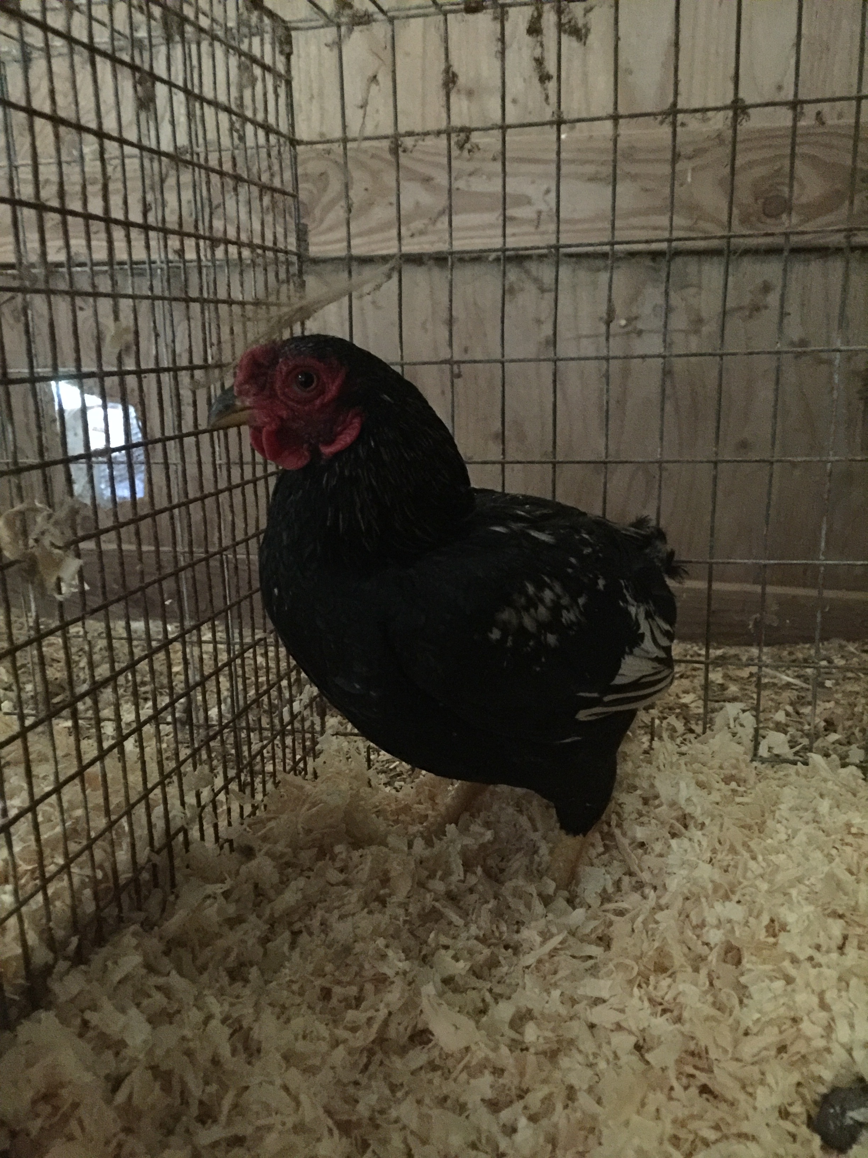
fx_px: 970
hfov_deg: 48.2
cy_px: 579
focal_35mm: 29
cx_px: 434
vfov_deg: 61.7
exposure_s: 1/4
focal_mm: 4.15
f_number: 2.2
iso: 500
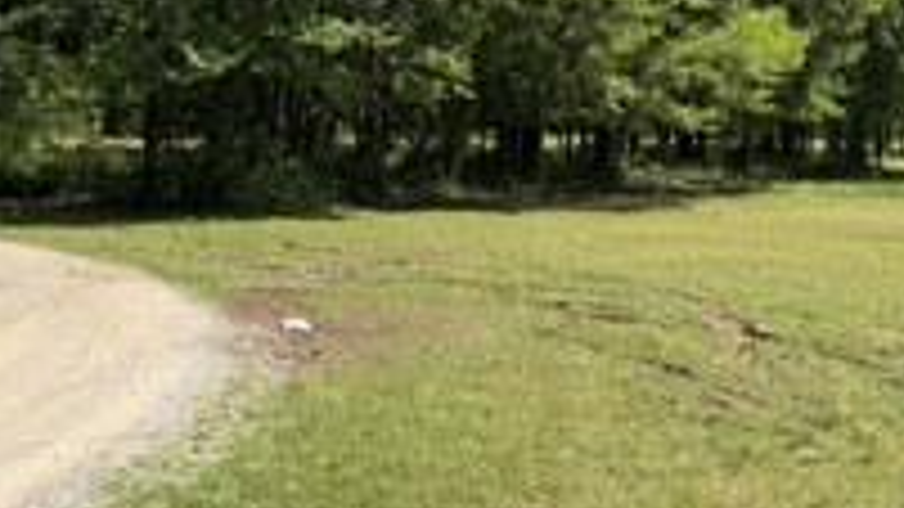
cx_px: 594
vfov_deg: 22.1
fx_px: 1246
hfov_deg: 39.5
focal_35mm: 52
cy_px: -9
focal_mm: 6.76
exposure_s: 1/3759
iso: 80
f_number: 1.78
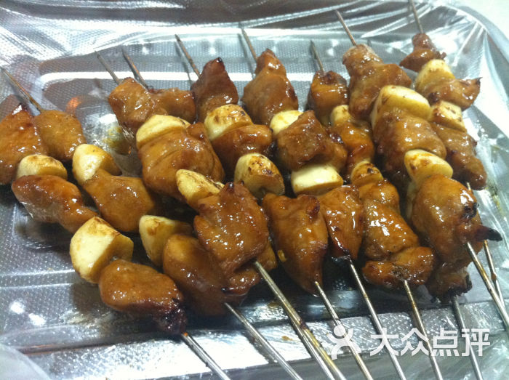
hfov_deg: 52.7
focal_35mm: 35
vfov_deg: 40.6
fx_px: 514
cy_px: 190
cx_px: 254
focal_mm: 3.85
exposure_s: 1/15
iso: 500
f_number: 2.8
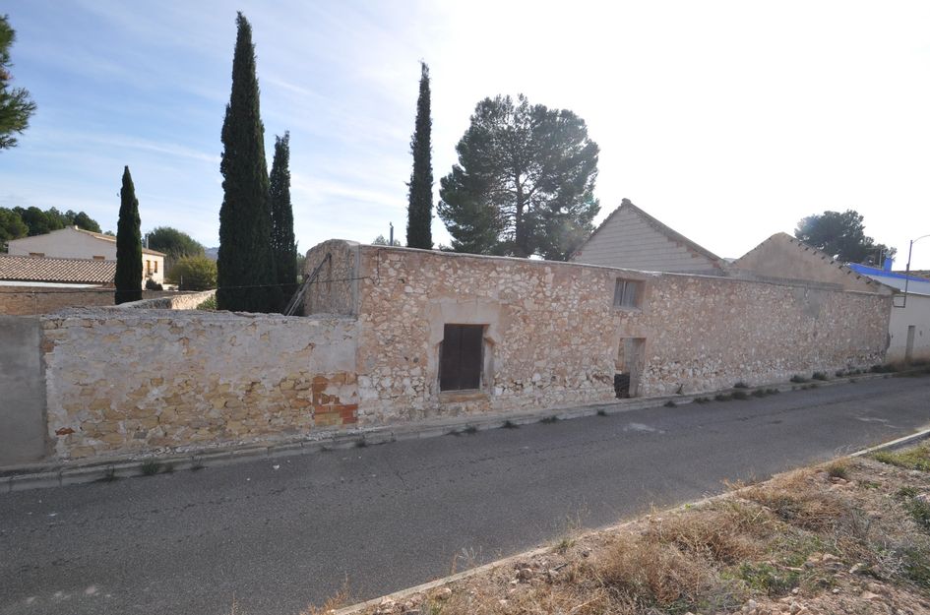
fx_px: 387
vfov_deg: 77.0
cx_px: 465
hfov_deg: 100.5
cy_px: 308
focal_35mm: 15
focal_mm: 10
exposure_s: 1/320
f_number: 9
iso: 200
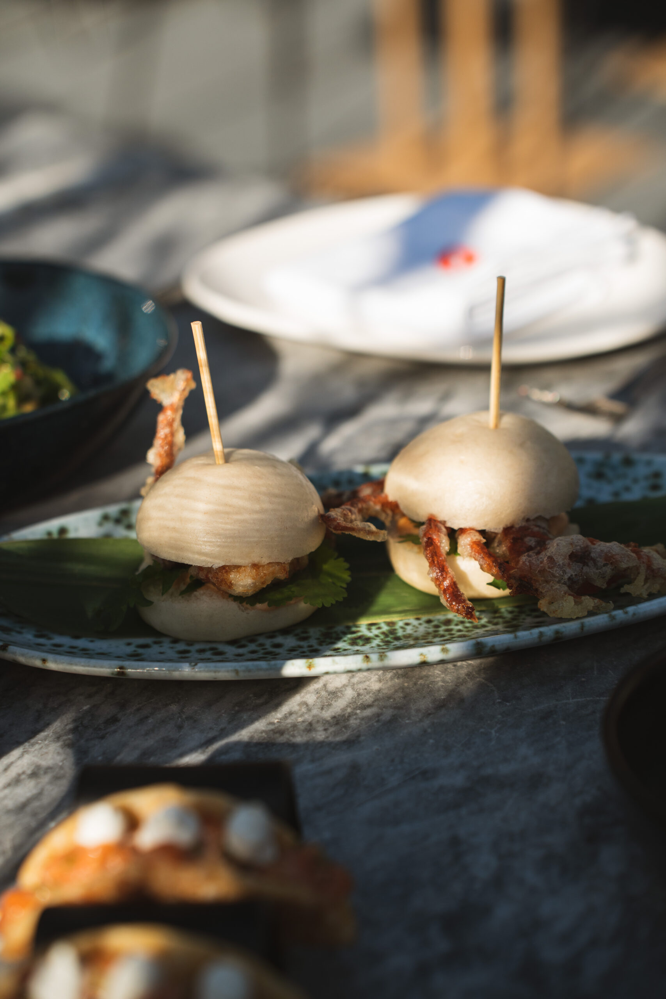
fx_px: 2081
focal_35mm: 75
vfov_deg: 27.0
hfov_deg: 18.2
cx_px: 333
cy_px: 500
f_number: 4
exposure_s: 1/125
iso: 500
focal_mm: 75
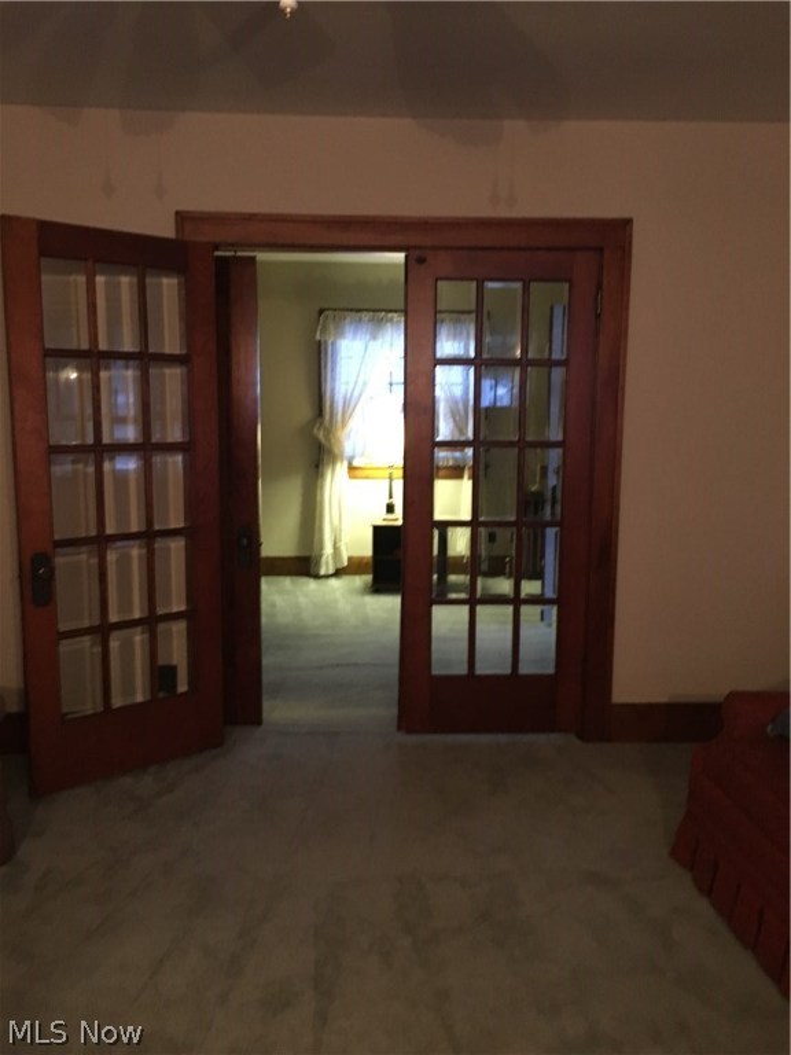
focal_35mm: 29
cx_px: 396
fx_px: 884
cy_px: 528
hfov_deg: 48.2
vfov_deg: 61.7
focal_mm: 4.15
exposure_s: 1/15
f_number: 2.2
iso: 400
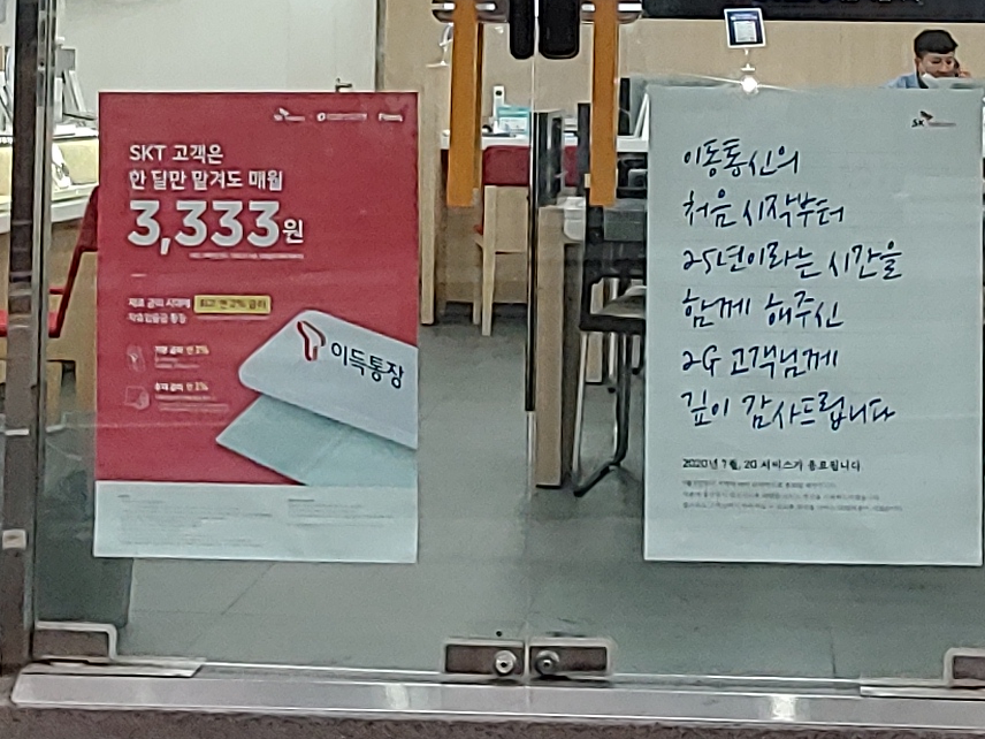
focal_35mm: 87
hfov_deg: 22.4
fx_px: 2476
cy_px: -56
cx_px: 635
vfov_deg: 16.5
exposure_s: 1/40
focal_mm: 2.18
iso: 100
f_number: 1.9
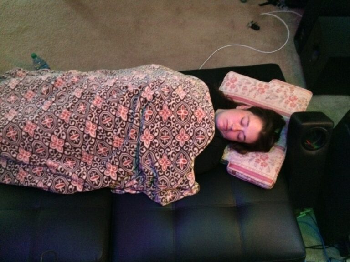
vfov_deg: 48.2
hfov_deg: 61.7
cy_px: 131
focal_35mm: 29
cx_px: 175
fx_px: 293
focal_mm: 4.15
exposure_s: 1/15
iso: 500
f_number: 2.2
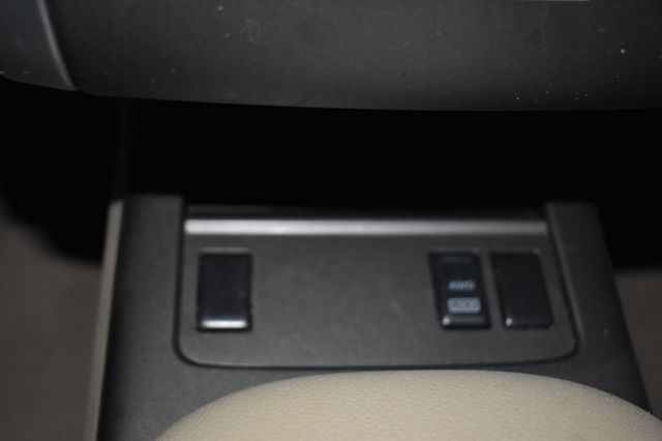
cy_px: 220
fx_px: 855
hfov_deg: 42.3
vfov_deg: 28.9
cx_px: 331
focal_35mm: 46
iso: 1600
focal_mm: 31
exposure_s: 1/60
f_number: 4.2
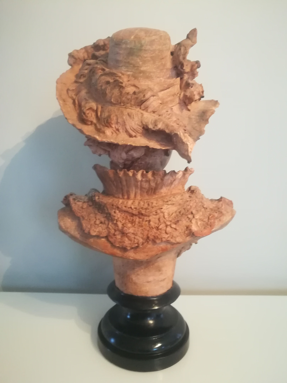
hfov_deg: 53.1
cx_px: 144
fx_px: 287
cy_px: 192
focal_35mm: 26
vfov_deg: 67.3
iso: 500
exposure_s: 1/20
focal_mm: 3.83
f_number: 2.2
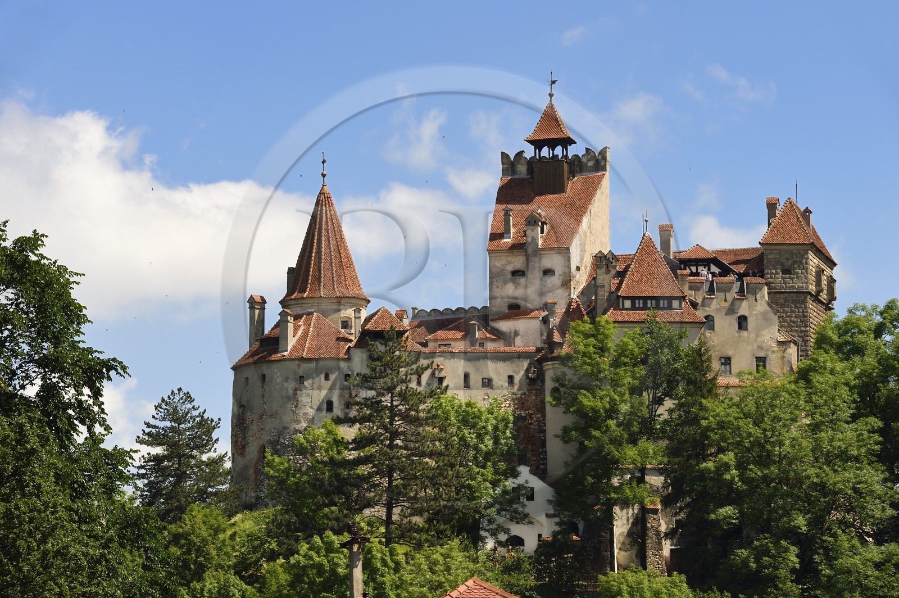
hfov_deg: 11.1
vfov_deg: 7.4
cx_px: 450
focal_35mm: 185
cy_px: 299
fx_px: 4616
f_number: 13
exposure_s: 1/250
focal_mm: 185
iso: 200
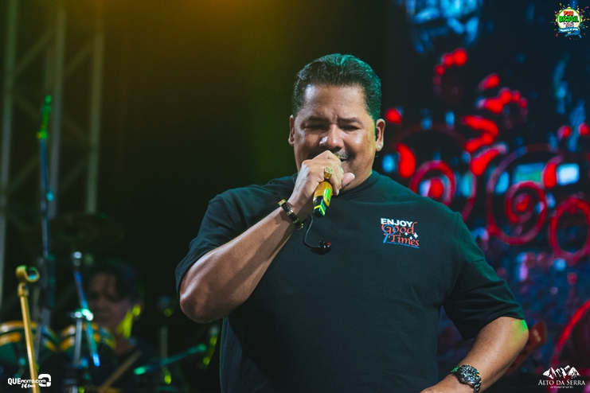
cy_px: 196
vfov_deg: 7.5
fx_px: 2999
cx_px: 295
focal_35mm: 183
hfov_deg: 11.2
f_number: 2.8
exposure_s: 1/800
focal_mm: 122
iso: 2500
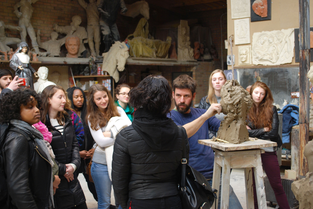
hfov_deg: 41.1
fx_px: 418
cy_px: 104
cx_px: 156
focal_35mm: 48
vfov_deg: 28.2
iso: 320
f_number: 4.8
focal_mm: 32
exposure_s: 1/30
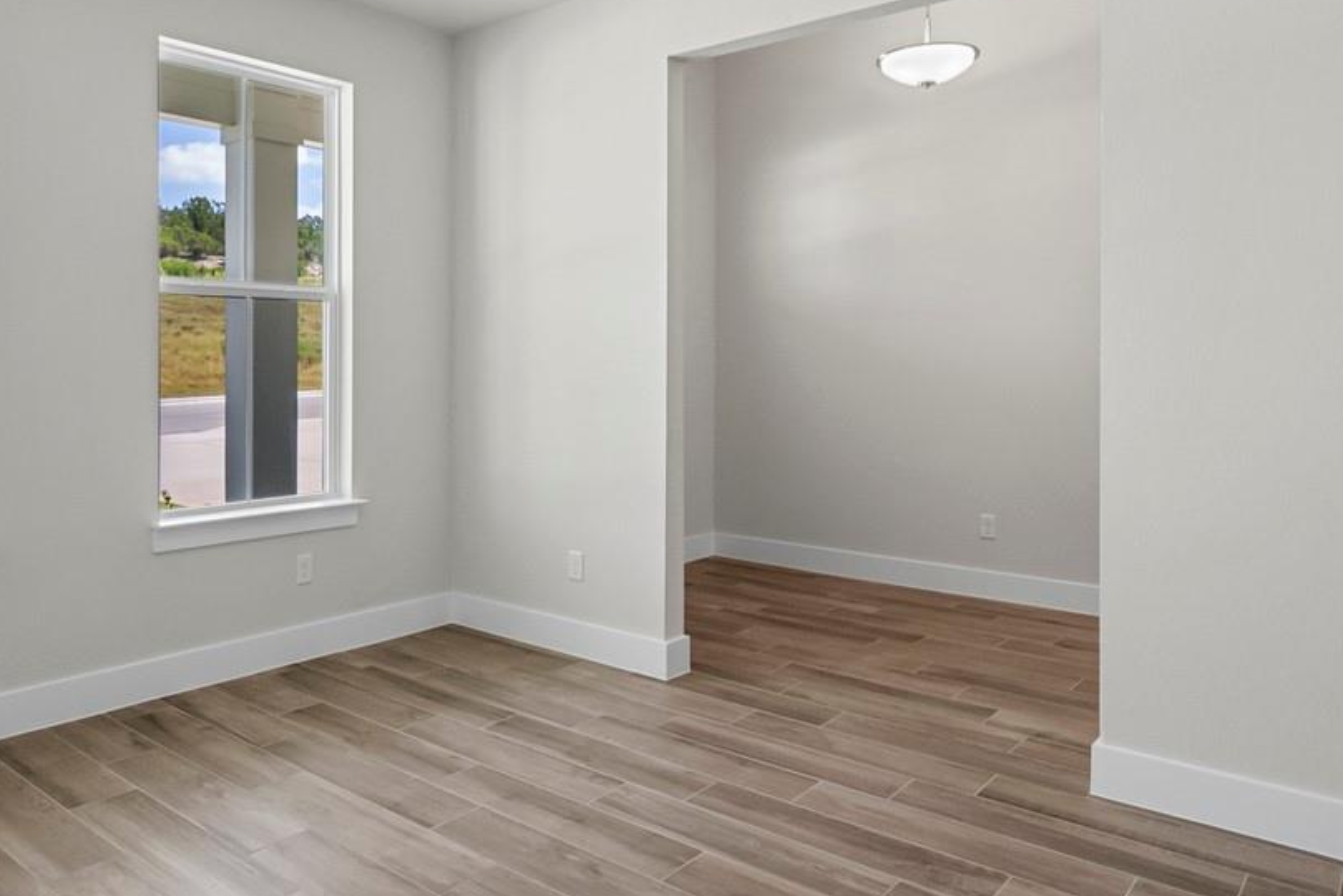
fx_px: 1045
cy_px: 367
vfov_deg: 46.2
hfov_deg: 64.6
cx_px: 510
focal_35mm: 28
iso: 1250
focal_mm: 14
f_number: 11
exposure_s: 1/8
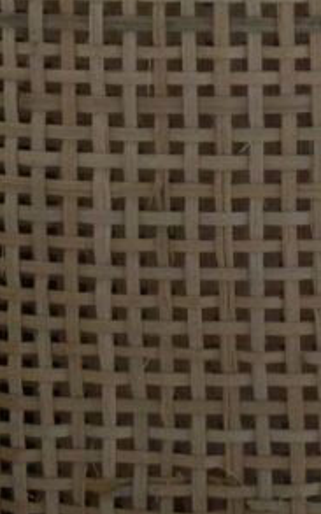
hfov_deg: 4.9
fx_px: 3739
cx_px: 260
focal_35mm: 267
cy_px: -323
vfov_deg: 7.7
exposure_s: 1/160
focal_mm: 50
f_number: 5.6
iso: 2500
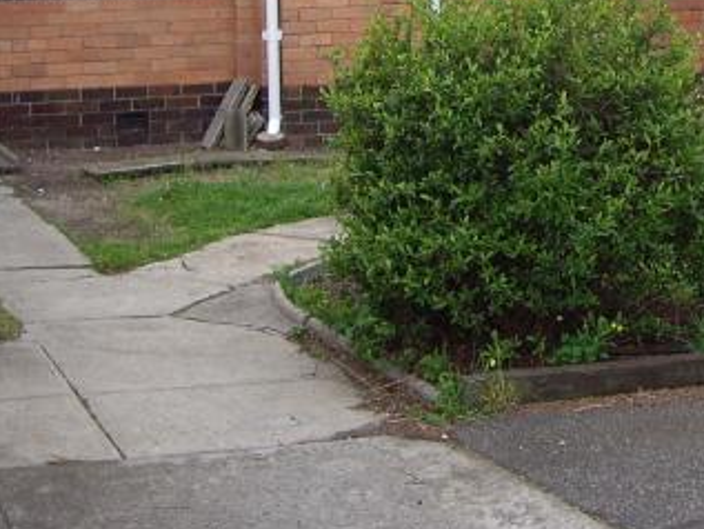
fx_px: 1953
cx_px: 529
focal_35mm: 96
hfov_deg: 20.3
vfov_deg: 14.9
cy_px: -111
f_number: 2.7
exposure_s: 1/200
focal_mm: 6.2
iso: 100
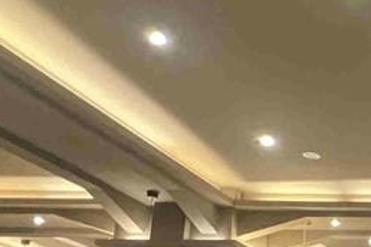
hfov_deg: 21.8
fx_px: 649
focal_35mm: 63
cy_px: 300
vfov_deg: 20.2
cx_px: 649
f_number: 1.8
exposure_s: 1/40
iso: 1000
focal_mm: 1.57
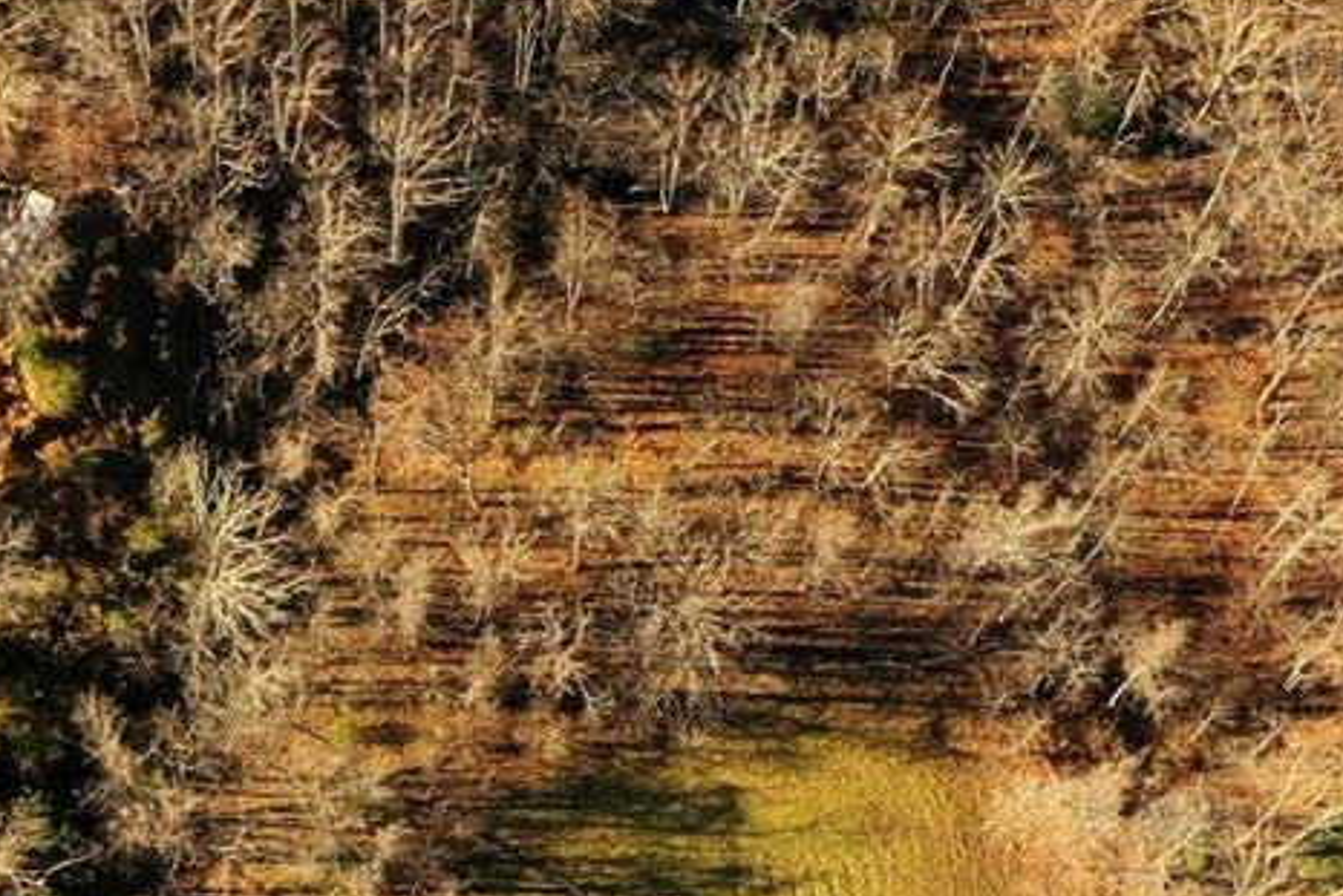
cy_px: 1603
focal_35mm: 123
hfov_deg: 16.5
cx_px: 288
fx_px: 4590
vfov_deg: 10.5
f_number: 5
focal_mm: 10.26
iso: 100
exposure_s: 1/240
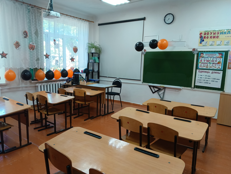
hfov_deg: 71.6
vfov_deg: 56.8
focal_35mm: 24
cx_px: 116
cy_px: 87
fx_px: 160
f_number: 1.6
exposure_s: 1/50
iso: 169
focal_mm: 4.09
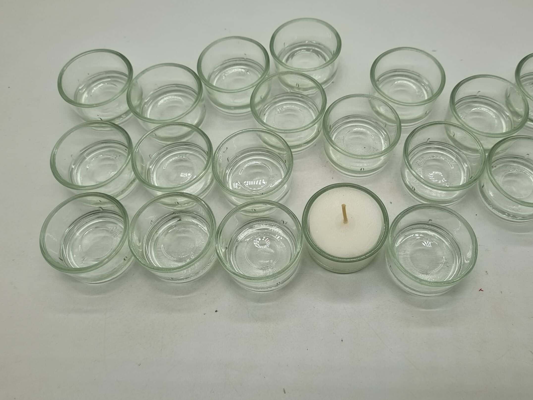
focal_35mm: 31
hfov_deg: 58.1
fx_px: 477
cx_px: 305
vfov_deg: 45.4
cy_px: 199
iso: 50
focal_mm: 5.4
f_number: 1.8
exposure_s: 1/758
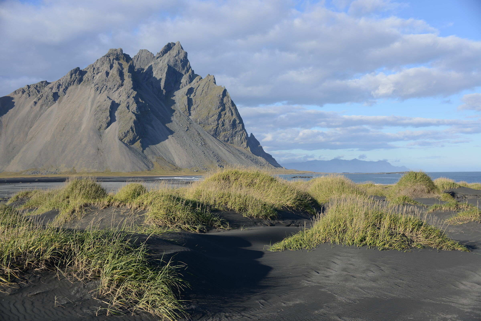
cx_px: 240
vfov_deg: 31.9
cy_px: 160
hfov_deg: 46.4
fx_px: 561
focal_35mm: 42
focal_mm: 42
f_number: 7.1
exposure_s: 1/200
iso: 100
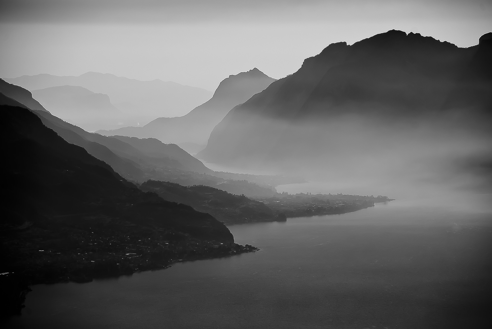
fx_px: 2770
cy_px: 164
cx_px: 246
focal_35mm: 202
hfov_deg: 10.1
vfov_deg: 6.8
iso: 100
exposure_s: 1/640
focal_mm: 135
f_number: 6.3
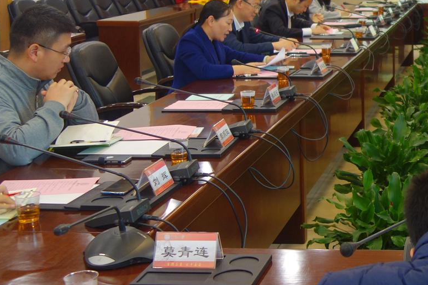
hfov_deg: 25.9
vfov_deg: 18.2
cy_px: 37
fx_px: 879
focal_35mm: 74
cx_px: 430
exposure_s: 1/40
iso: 125
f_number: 1.8
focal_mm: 10.4
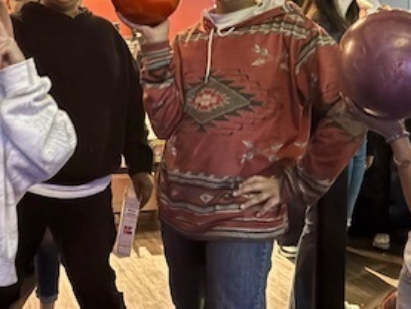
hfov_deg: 32.0
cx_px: 156
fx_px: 713
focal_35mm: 60
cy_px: 67
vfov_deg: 24.1
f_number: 1.6
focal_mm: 5.96
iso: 1000
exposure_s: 1/20
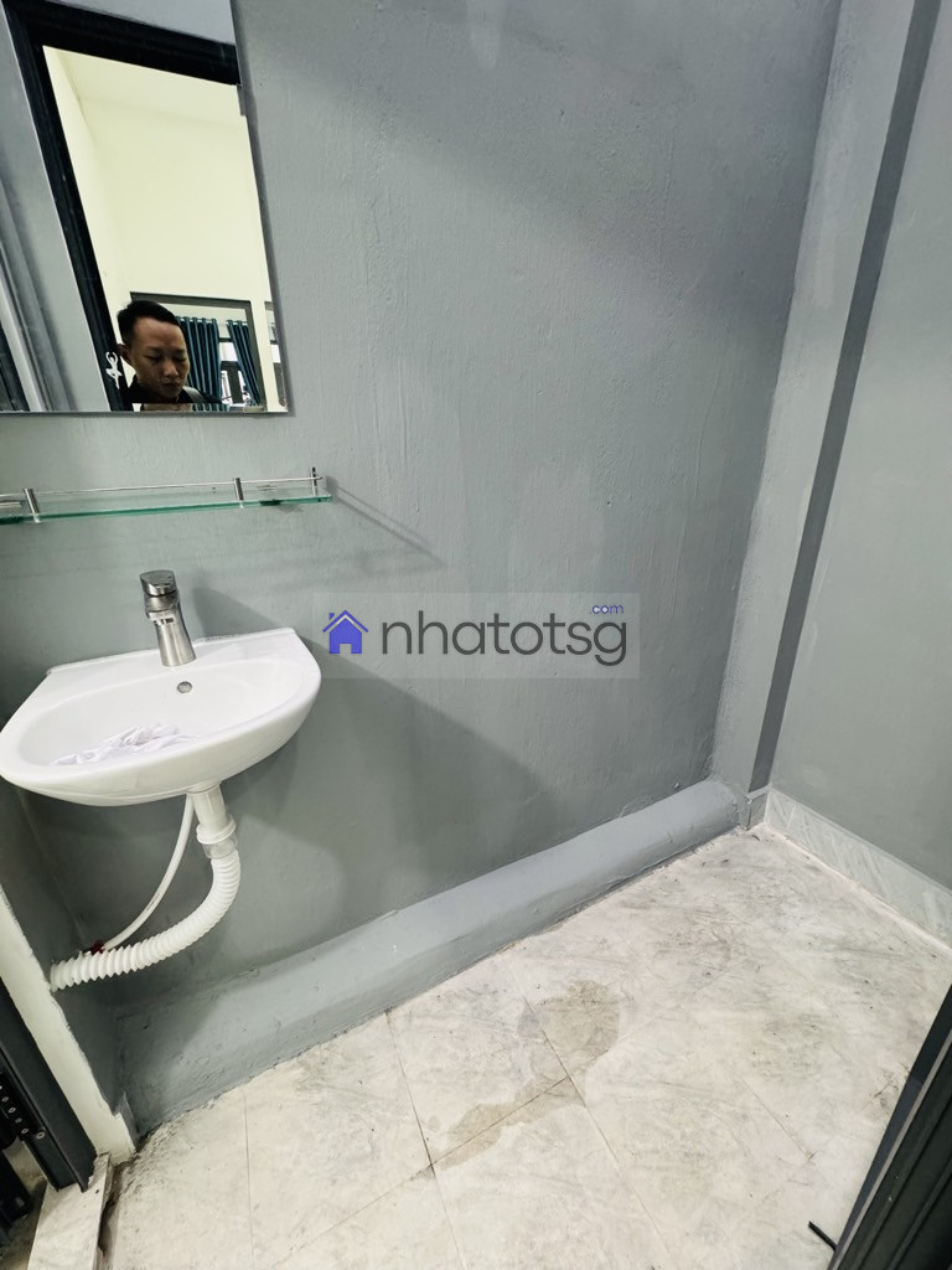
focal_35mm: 14
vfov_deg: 102.1
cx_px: 476
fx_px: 513
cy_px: 635
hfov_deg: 85.7
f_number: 2.2
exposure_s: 1/50
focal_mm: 2.22
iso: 400
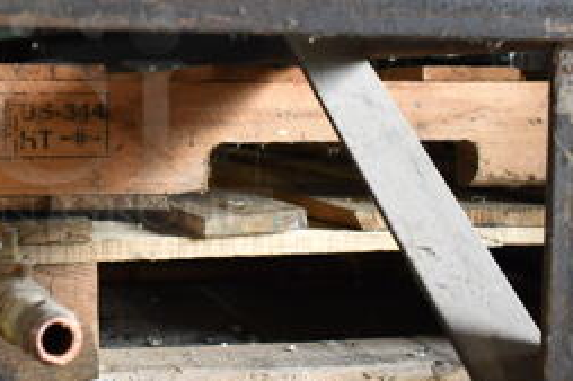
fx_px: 1034
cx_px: 23
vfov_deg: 20.8
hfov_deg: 29.3
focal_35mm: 65
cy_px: 117
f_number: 3.5
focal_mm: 18
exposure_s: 1/30
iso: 360
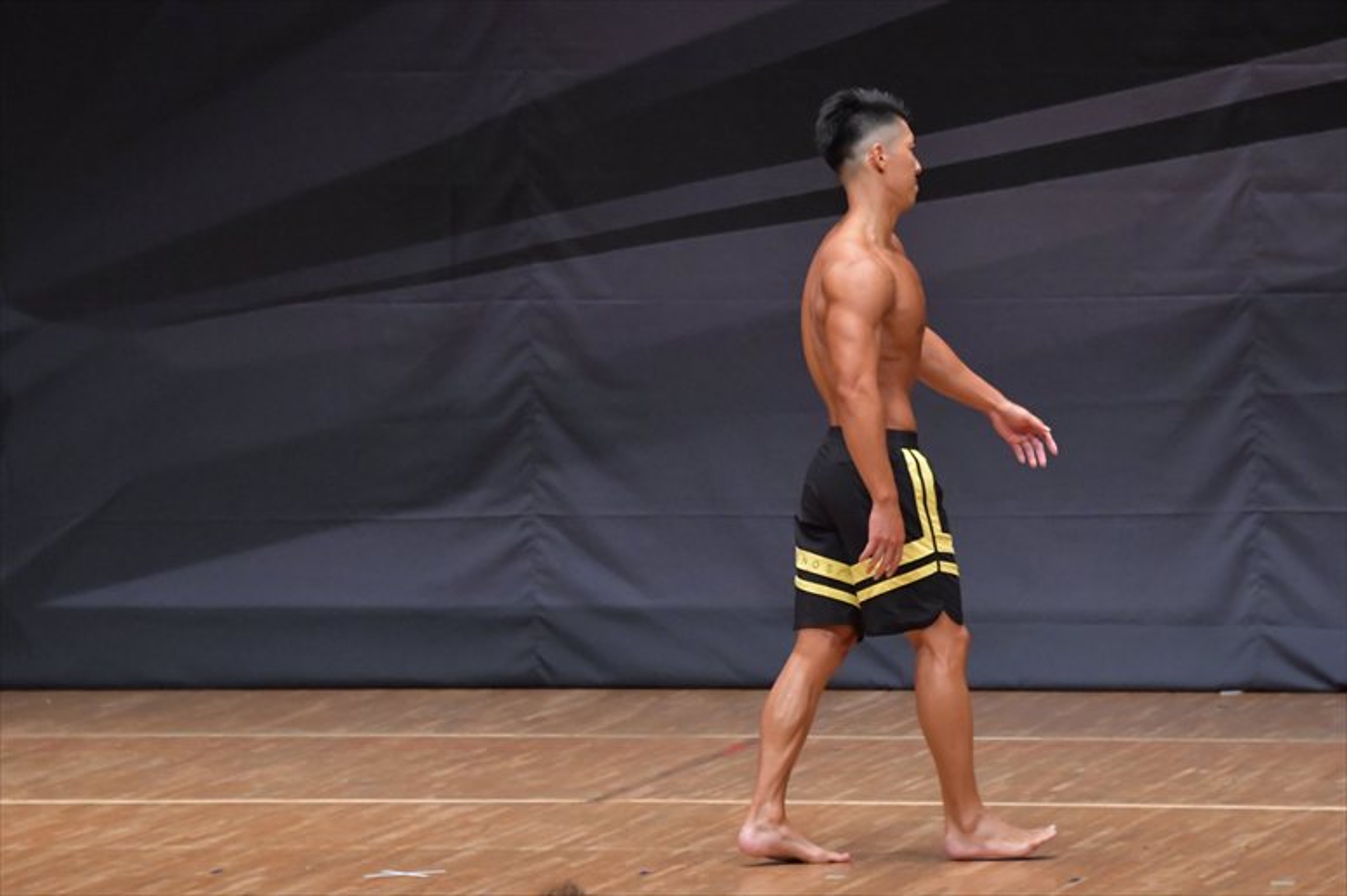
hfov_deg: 7.2
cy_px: 448
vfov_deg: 4.8
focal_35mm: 285
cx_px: 674
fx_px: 10659
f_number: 5.6
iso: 6400
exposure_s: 1/400
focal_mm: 190
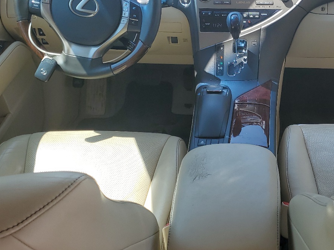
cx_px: 245
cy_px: 138
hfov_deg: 39.5
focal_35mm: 47
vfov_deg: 30.9
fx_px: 454
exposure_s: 1/556
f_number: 1.5
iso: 50
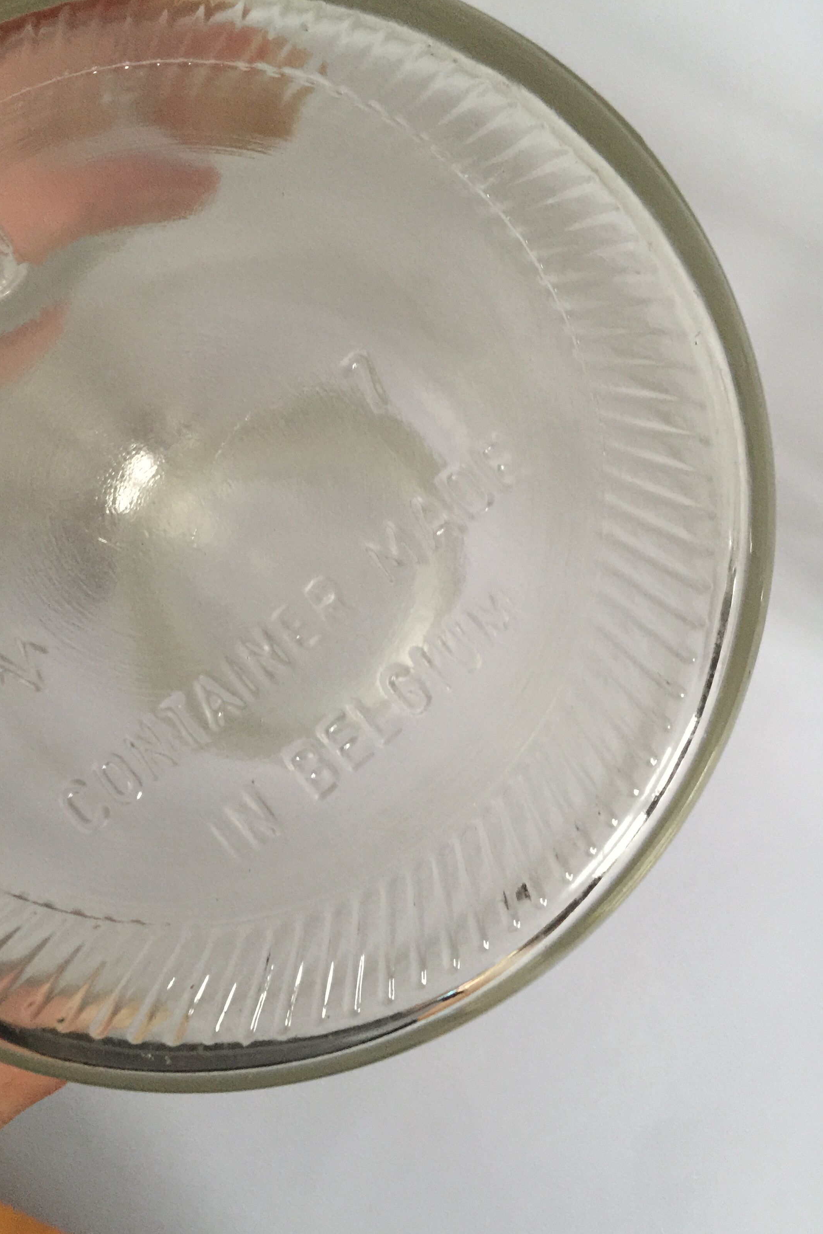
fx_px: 1063
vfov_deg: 60.3
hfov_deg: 42.2
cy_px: 619
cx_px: 350
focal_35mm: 31
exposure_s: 1/10
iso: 125
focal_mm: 4.15
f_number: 2.2
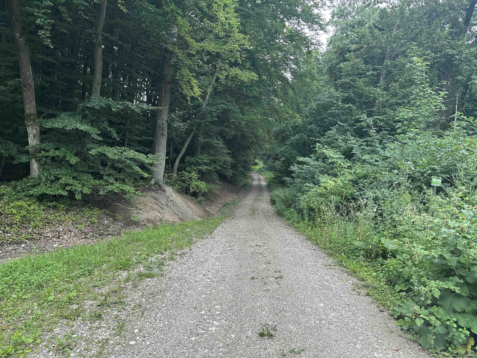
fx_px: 331
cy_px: 179
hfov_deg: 71.6
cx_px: 238
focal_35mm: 24
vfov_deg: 56.8
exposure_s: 1/121
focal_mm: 6.86
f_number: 1.78
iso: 160
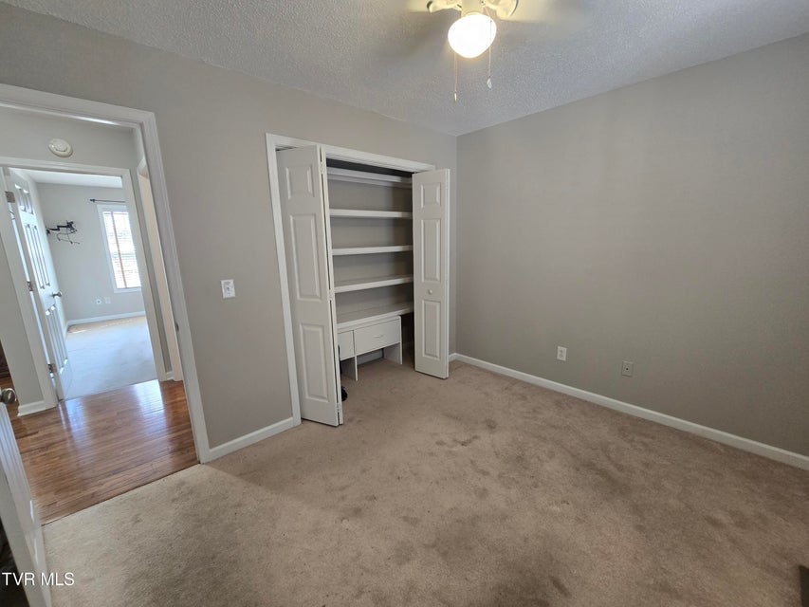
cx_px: 404
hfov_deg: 106.2
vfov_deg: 89.9
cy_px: 304
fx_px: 304
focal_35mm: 13
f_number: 2.2
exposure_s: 1/60
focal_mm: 2.2
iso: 200
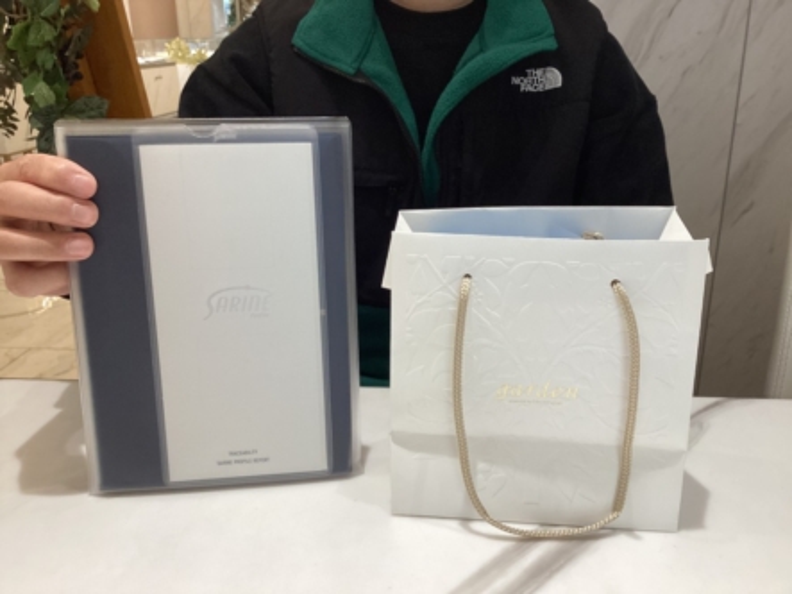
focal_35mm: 31
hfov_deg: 58.4
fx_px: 709
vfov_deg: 45.4
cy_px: 297
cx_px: 396
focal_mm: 3.3
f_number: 2.4
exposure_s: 1/120
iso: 40
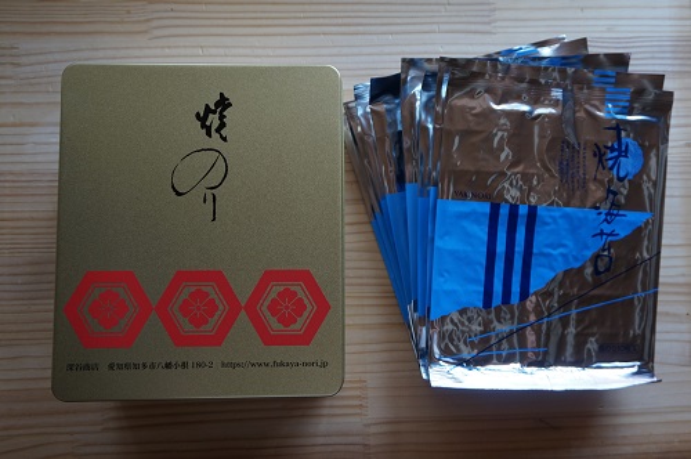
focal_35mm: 32
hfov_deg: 59.6
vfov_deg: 41.6
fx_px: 604
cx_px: 346
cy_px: 230
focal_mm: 21
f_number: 4
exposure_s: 1/160
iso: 320
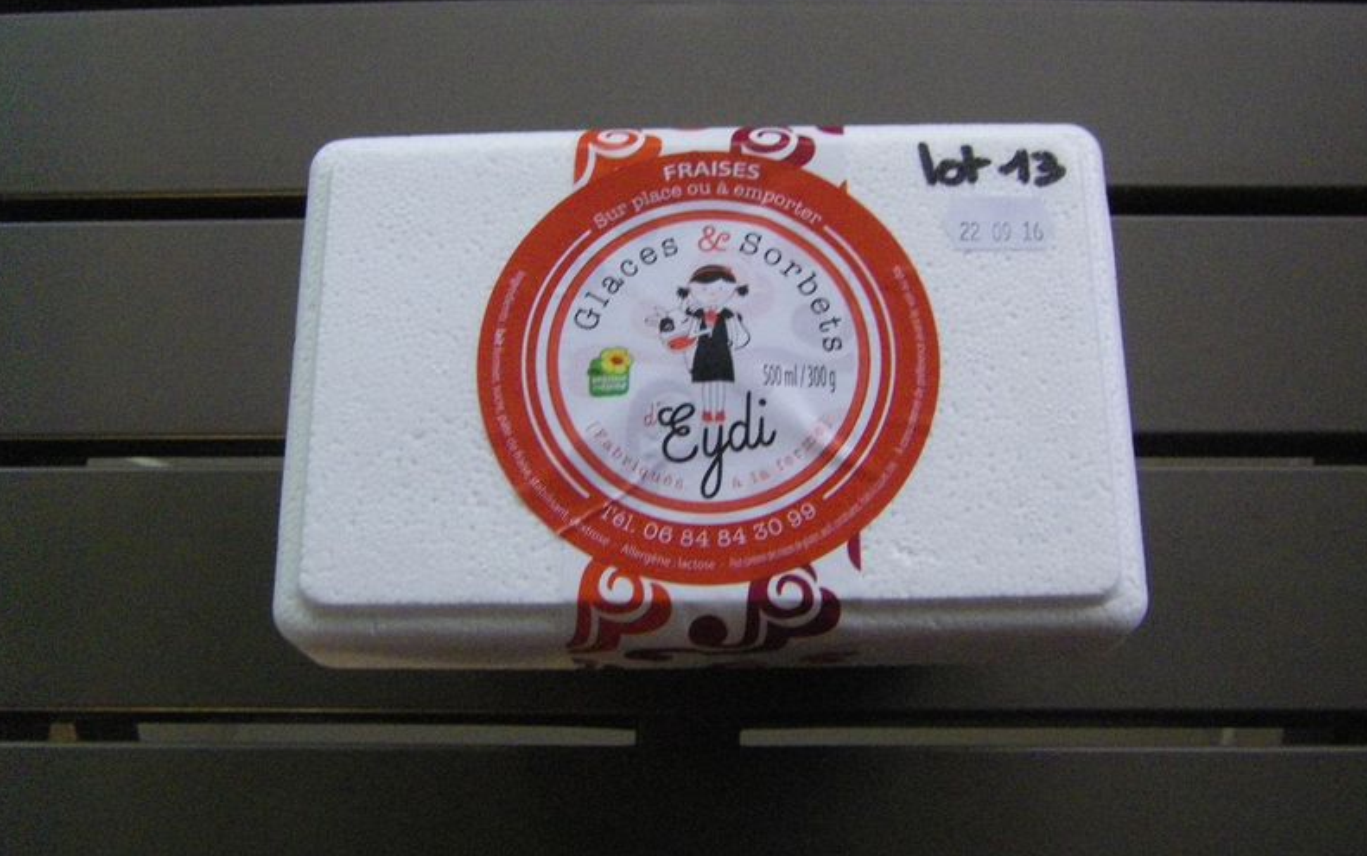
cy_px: 353
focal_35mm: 45
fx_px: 1677
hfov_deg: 44.3
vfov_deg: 28.6
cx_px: 684
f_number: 3.5
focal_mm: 6.9
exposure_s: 1/25
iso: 800
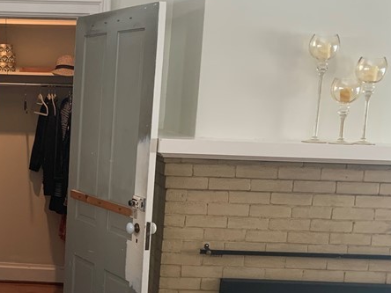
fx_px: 678
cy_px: 200
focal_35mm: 60
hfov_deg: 29.5
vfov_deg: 24.3
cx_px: -23
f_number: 1.8
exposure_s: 1/60
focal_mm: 4.25
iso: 125
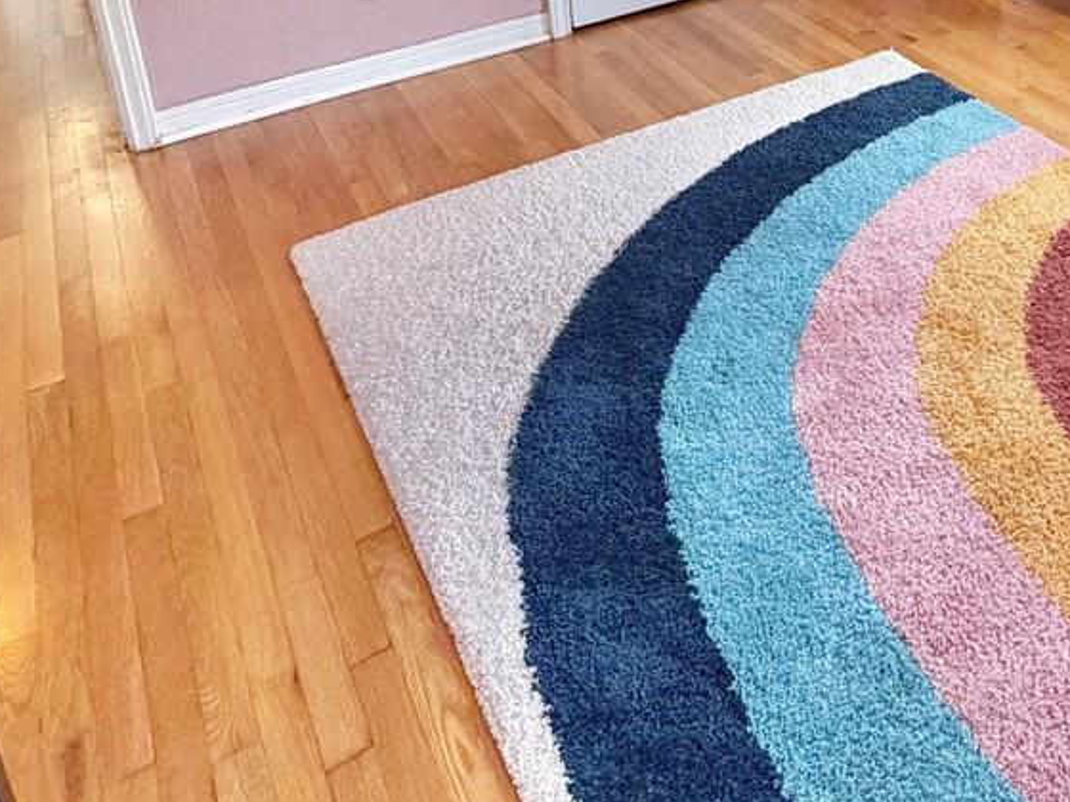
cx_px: 890
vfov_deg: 31.6
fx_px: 1236
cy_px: -92
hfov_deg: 44.0
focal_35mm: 40
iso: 160
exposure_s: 1/60
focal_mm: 2.22
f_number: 2.2
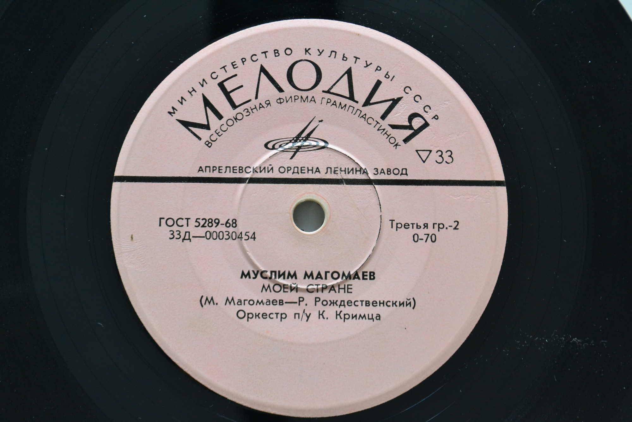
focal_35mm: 69
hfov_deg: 29.2
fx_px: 1211
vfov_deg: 19.7
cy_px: 211
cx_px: 316
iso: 1600
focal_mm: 46
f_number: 7.1
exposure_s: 1/160
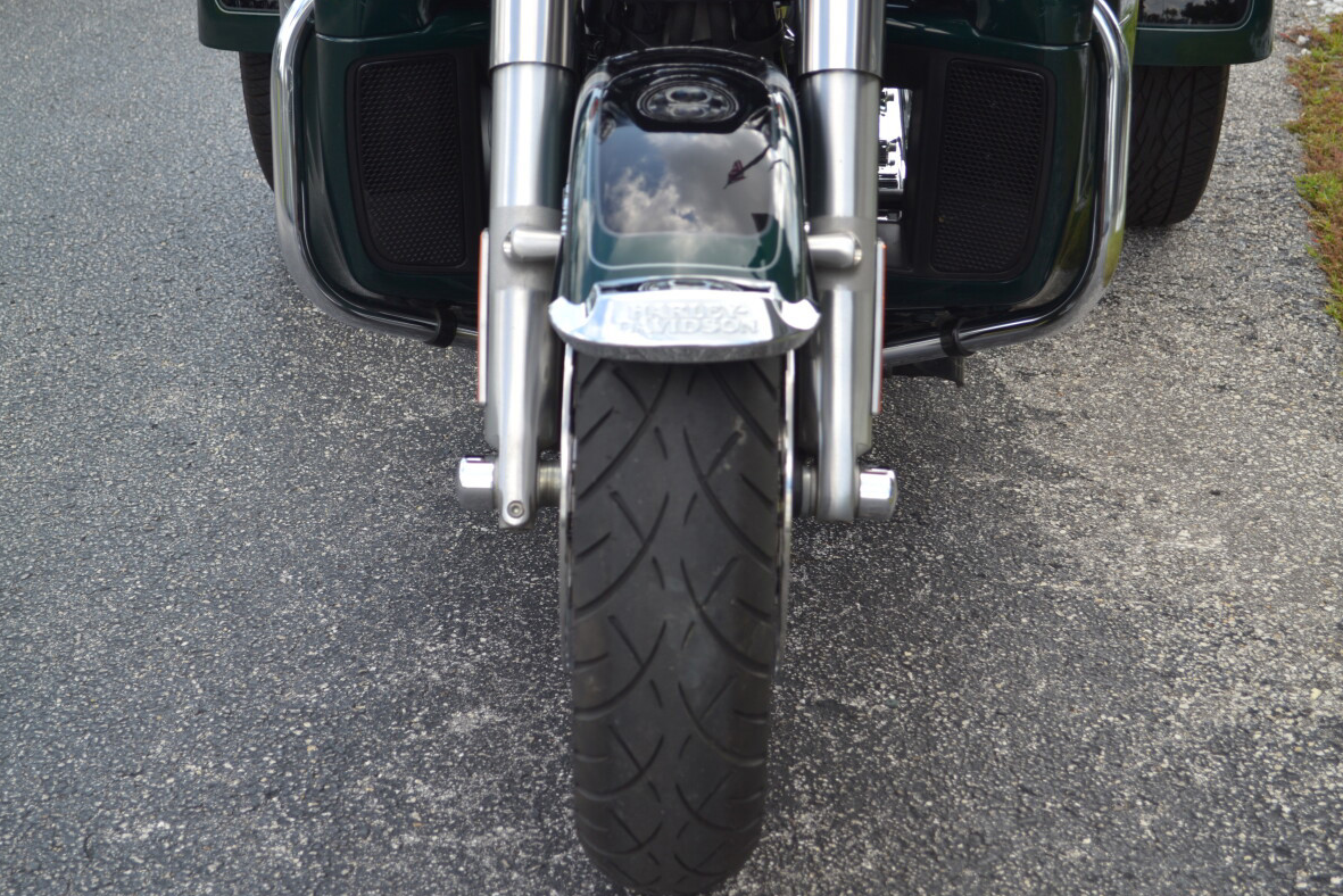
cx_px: 680
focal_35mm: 64
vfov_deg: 21.3
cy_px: 445
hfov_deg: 31.4
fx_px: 2388
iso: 100
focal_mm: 42
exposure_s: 1/125
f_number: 5.3
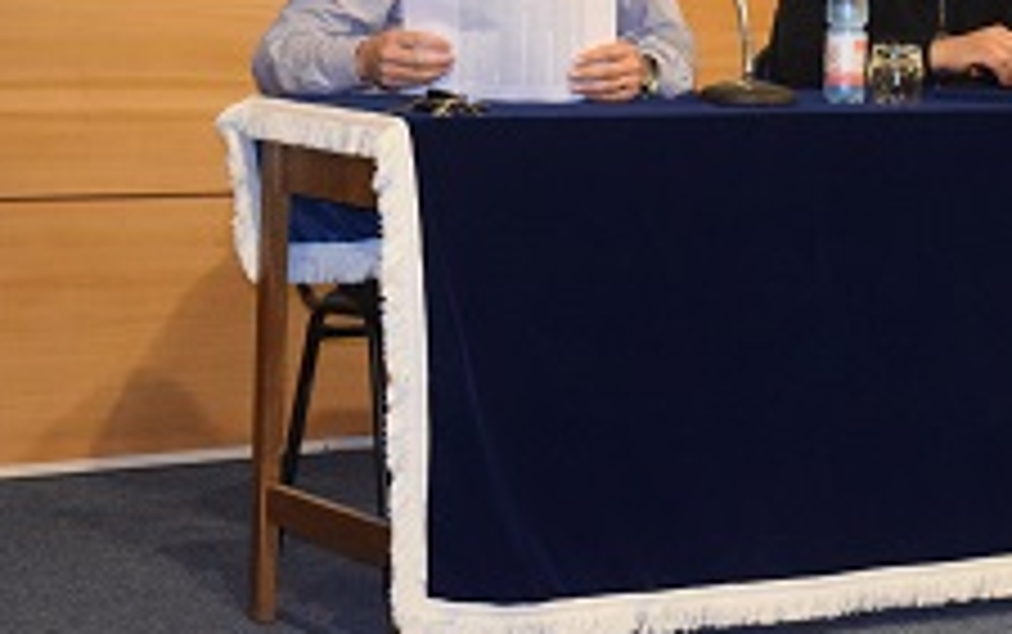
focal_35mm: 130
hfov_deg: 15.8
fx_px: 3587
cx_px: 938
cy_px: 20
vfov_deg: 10.0
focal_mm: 45
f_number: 5
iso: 3200
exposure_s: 1/60
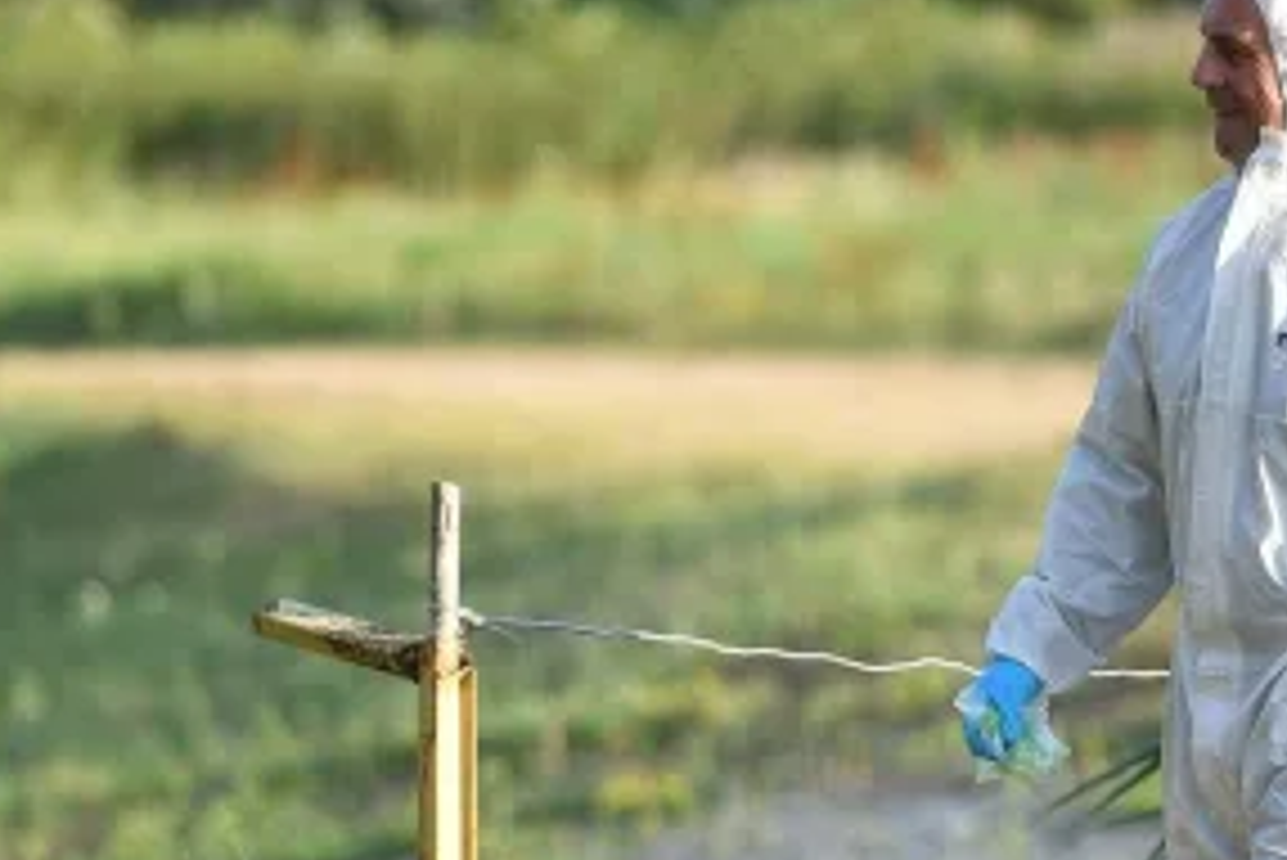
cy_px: 691
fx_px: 19028
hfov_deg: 3.9
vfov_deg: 2.6
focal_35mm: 532
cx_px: 747
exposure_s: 1/1000
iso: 250
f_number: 5
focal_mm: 200
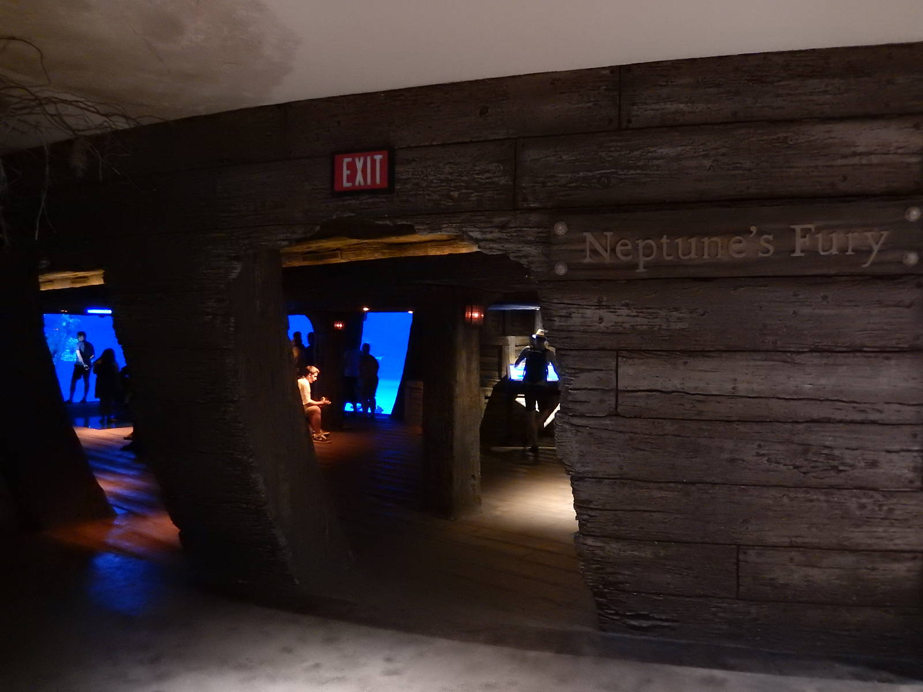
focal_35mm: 25
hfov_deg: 69.4
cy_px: 346
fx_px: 667
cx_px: 462
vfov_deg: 54.9
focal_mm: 4.5
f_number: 3.4
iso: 1600
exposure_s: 1/8
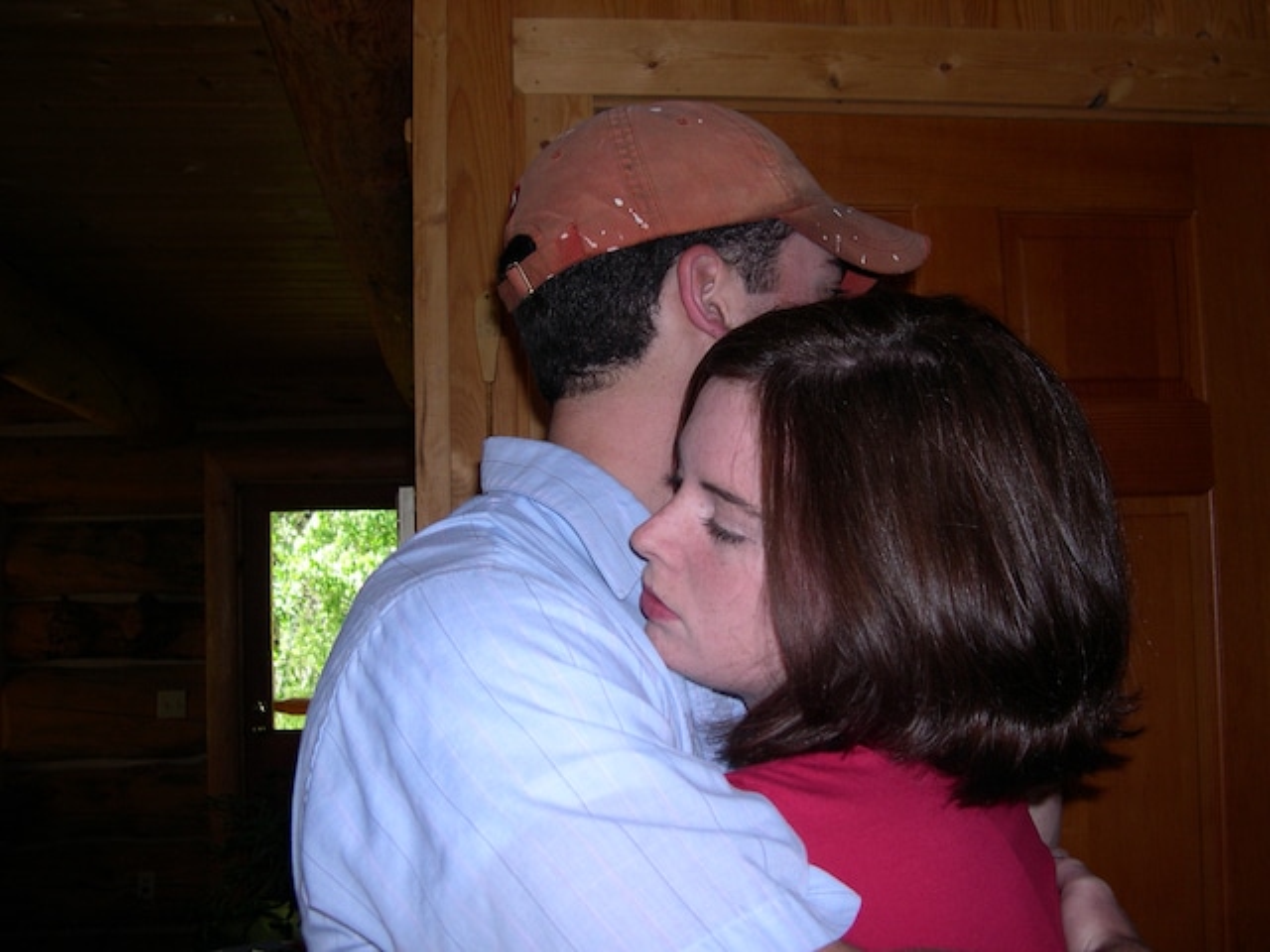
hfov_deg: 49.0
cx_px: 635
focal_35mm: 38
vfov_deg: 37.7
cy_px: 476
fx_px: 1394
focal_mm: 8
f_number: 2.8
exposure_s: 1/60
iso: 100
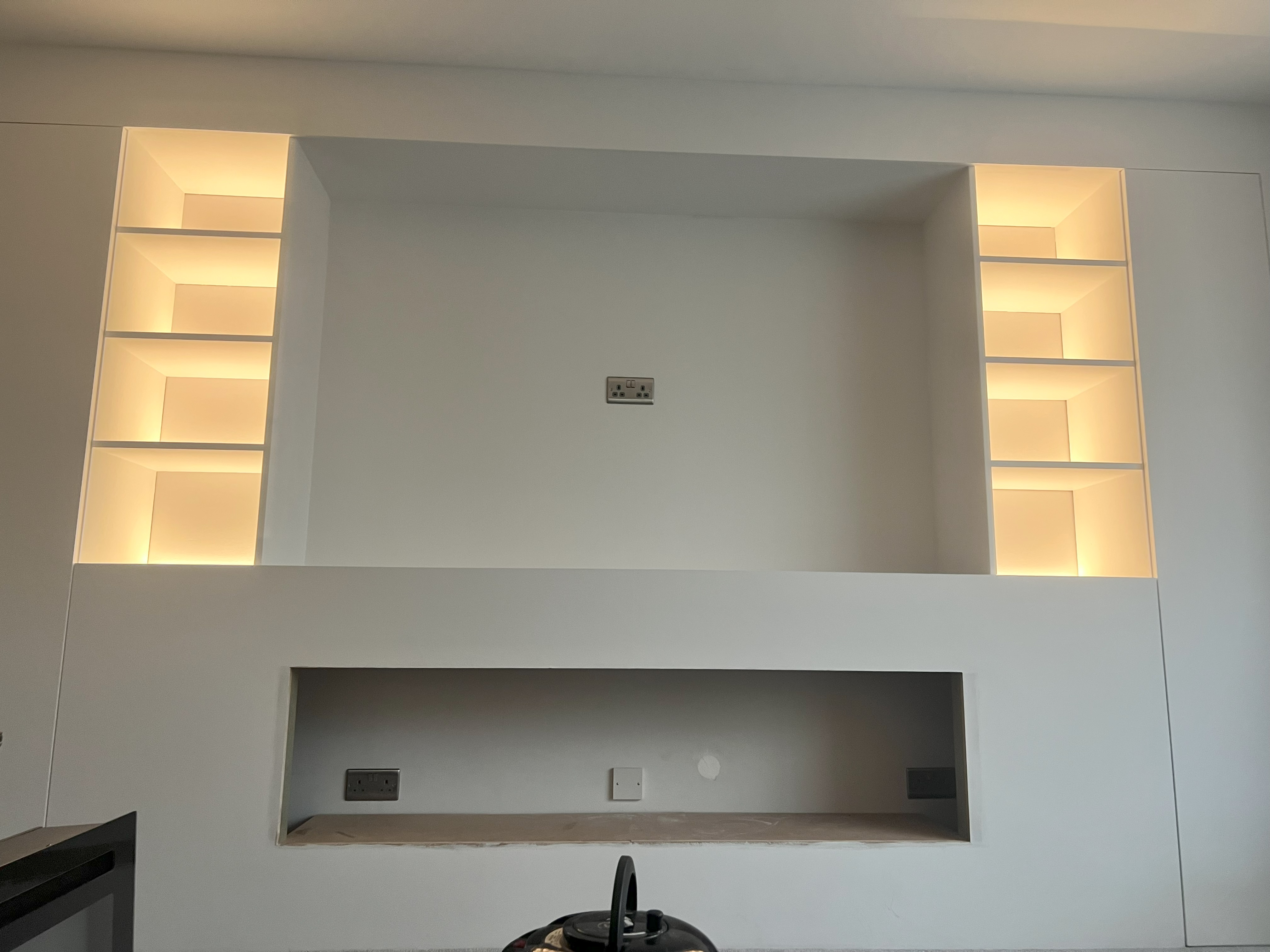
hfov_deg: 67.3
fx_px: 954
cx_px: 635
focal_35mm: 26
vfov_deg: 53.1
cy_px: 476
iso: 100
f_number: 1.5
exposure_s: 1/50
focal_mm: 5.7
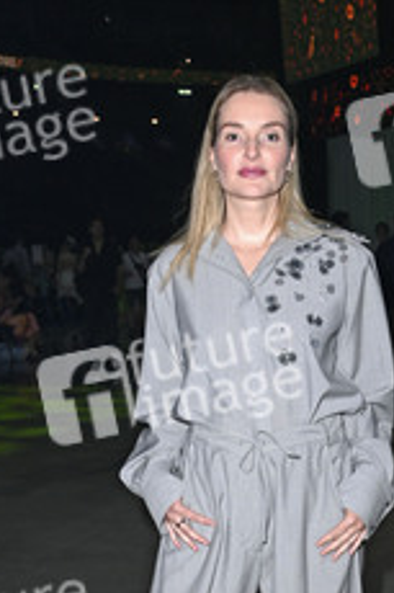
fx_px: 1200
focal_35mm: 73
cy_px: 513
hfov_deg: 18.6
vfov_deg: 26.9
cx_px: 245
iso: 1250
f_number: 5.6
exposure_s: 1/125
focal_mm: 42
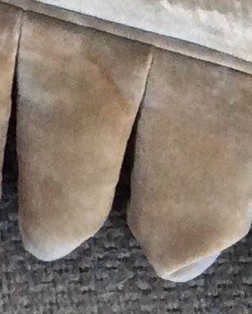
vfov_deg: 8.3
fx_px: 1965
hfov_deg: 7.2
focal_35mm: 211
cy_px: -455
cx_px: -99
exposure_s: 1/25
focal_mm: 3.3
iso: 160
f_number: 2.4
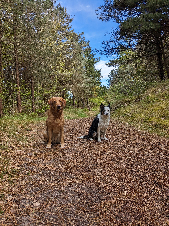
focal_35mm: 27
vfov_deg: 65.3
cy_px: 113
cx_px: 84
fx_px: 176
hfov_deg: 51.4
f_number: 1.73
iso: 43
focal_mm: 4.38
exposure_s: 1/1170
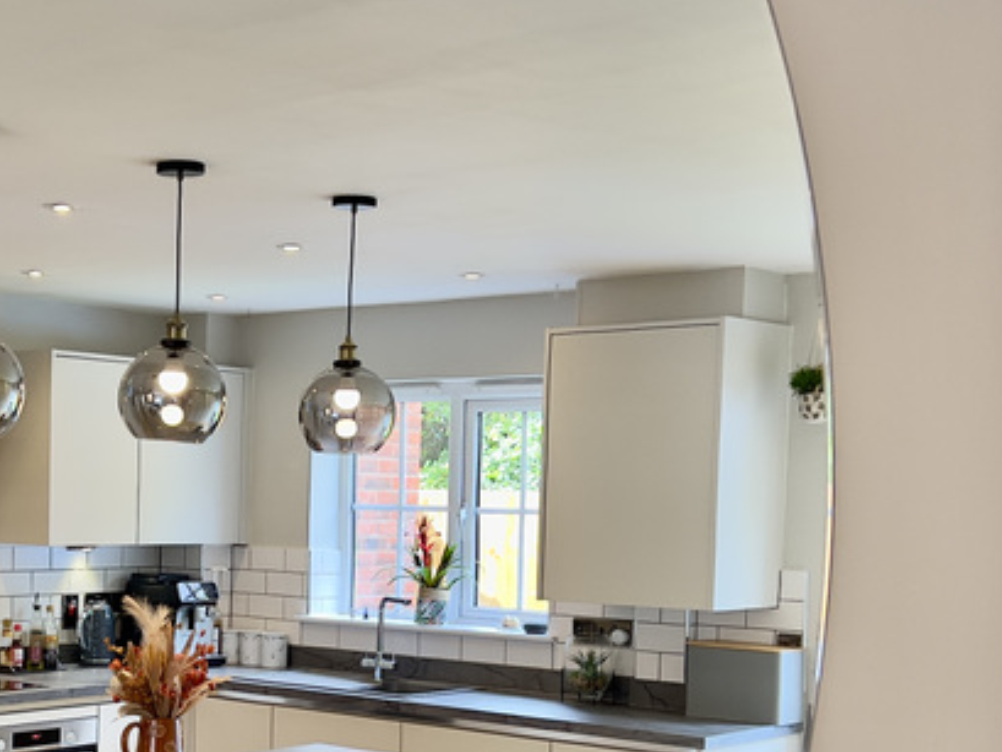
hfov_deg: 30.8
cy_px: 558
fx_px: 1766
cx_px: 191
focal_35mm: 61
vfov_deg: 23.8
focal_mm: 5.7
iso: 80
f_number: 1.5
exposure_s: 1/100
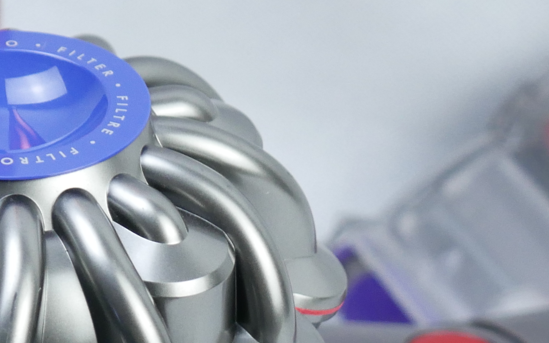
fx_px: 4654
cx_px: -26
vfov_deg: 4.2
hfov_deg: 6.7
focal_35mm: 311
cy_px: 471
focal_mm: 45
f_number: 4
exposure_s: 1/100
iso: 800
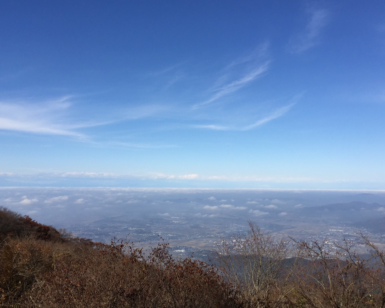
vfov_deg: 41.1
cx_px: 191
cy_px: 173
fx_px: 410
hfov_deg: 50.3
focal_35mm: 36
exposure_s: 1/3597
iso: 32
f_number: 2.2
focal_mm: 4.15
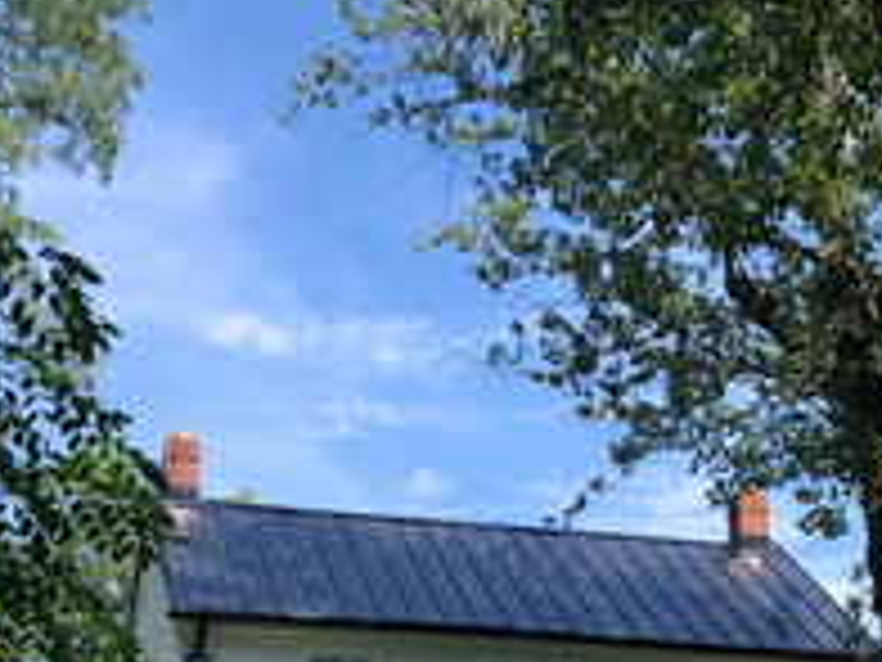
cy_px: 648
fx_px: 1860
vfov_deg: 19.6
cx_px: 441
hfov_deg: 26.7
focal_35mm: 73
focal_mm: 3.99
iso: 20
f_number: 1.8
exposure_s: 1/842
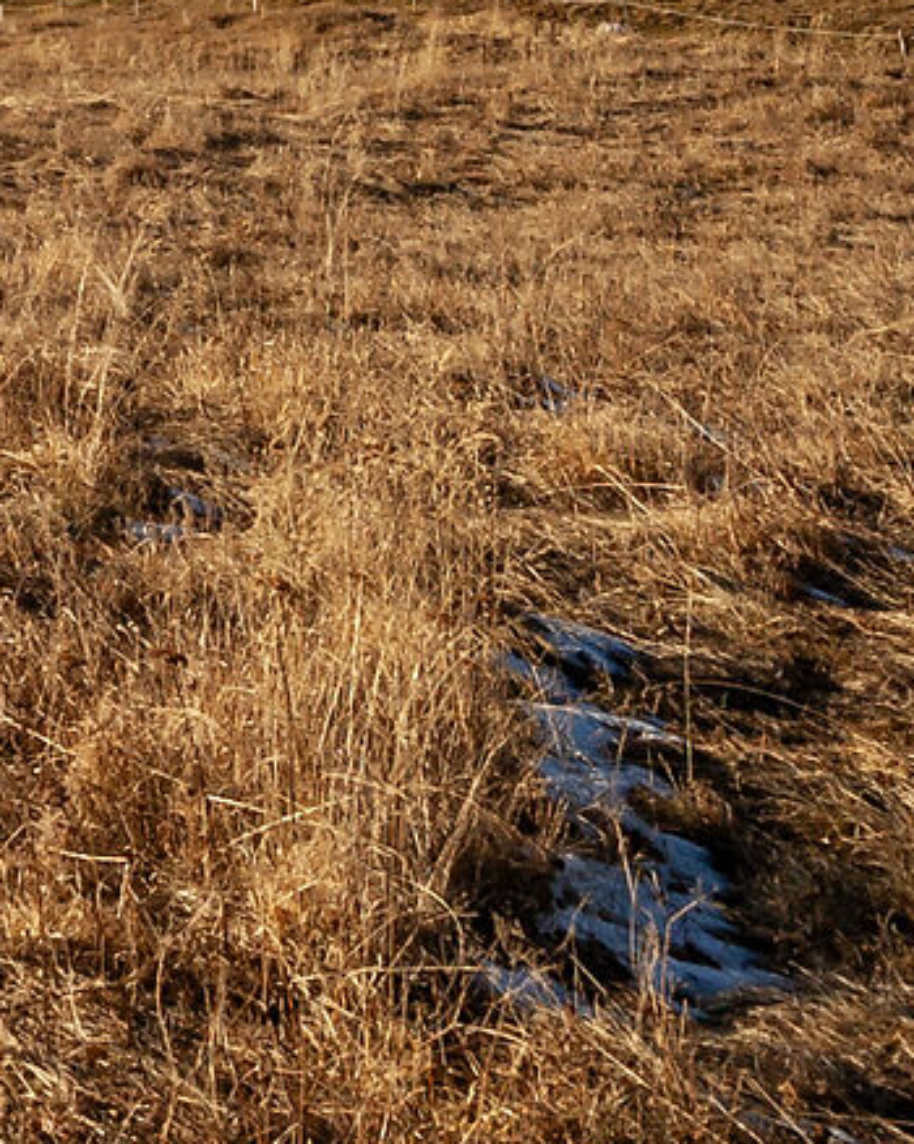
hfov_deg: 15.3
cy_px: -793
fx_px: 2436
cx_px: -1097
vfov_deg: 20.5
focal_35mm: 72
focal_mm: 14
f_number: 11
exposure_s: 1/800
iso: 200
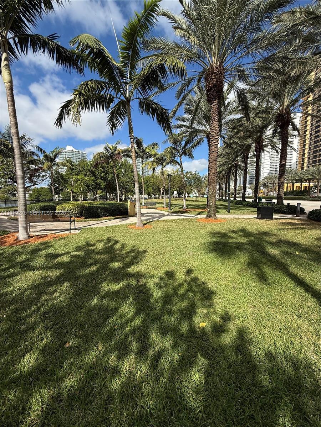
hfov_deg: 85.7
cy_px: 214
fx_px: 173
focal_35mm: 14
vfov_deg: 102.1
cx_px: 160
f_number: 2.2
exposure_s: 1/2506
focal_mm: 2.22
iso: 50
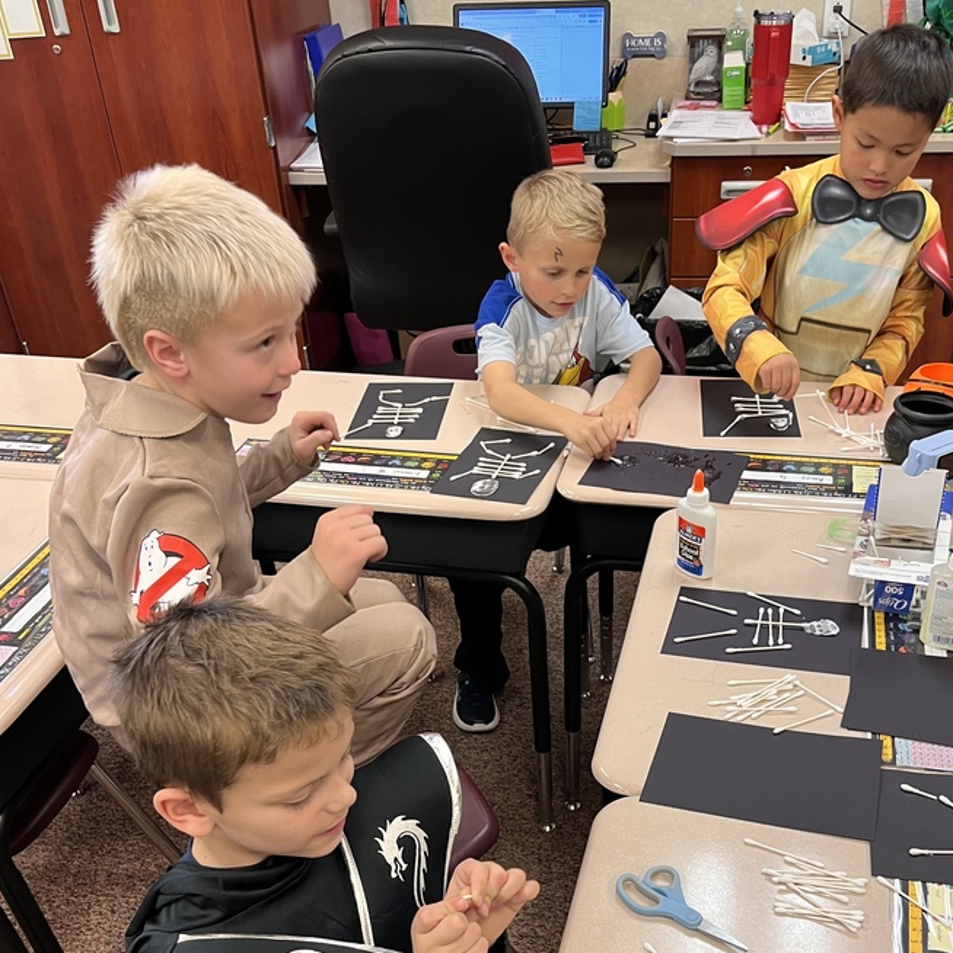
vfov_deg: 45.1
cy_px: 666
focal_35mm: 36
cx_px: 544
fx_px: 1121
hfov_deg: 45.9
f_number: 1.6
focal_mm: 5.1
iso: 125
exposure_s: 1/60
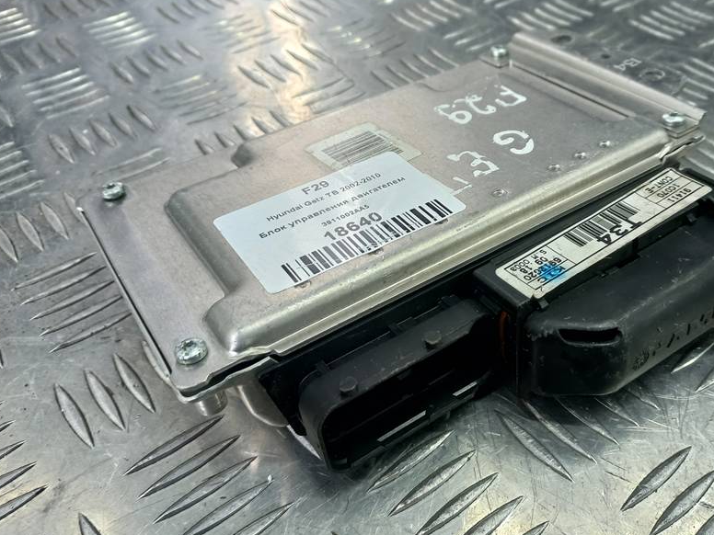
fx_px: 681
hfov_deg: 54.8
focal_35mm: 33
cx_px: 443
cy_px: 268
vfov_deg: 42.9
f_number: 1.8
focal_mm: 4.6
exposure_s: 1/50
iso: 50
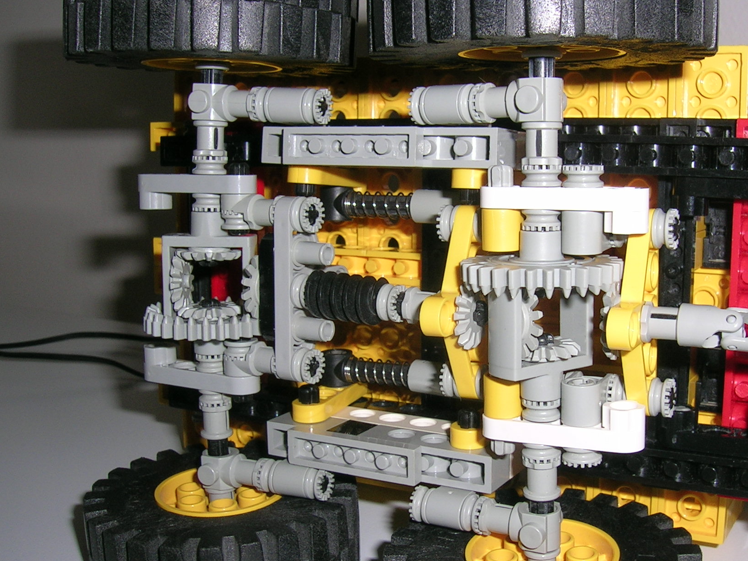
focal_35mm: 44
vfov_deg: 32.8
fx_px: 951
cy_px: 327
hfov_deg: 42.6
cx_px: 469
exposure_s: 1/60.1
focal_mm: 5.4
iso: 50
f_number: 4.8
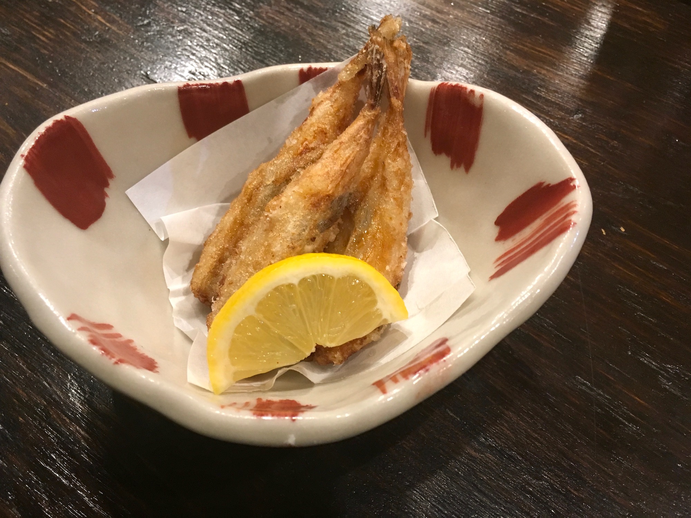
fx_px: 579
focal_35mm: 29
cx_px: 346
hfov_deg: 61.7
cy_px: 259
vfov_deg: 48.2
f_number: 2.2
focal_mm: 4.15
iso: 125
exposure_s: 1/30
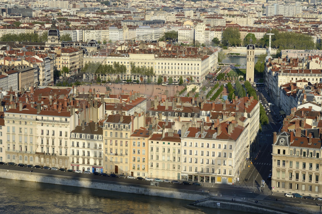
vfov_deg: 13.9
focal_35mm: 98
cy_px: 107
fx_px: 876
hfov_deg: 20.8
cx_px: 161
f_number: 10
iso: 200
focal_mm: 98
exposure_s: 1/320
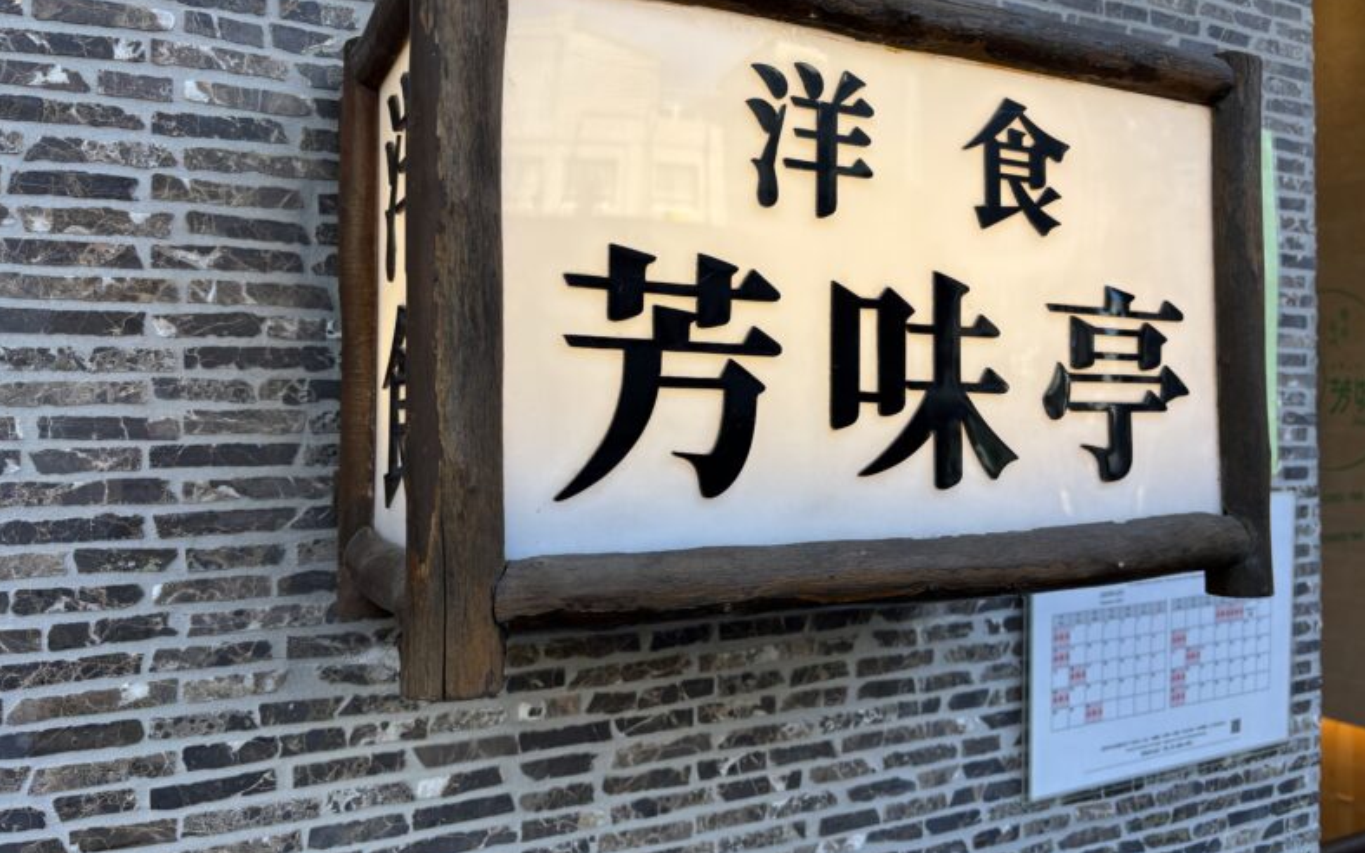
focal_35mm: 28
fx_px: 1042
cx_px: 689
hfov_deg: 66.5
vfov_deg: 44.5
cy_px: 395
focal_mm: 5.96
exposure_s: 1/448
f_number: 1.6
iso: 50
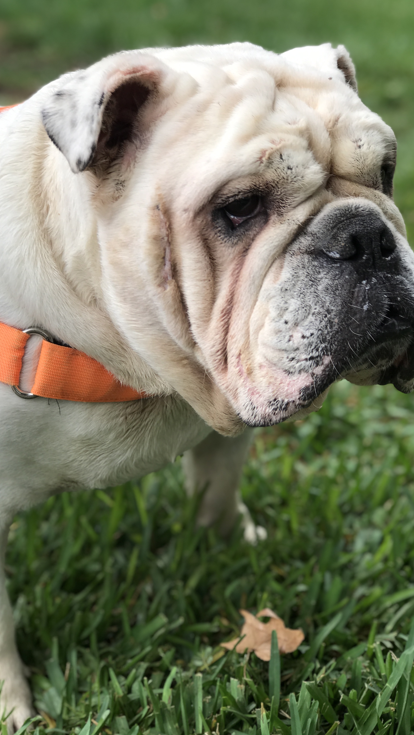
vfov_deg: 33.3
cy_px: 372
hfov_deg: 19.1
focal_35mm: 63
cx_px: 192
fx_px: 1229
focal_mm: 6.6
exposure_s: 1/158
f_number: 2.8
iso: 20
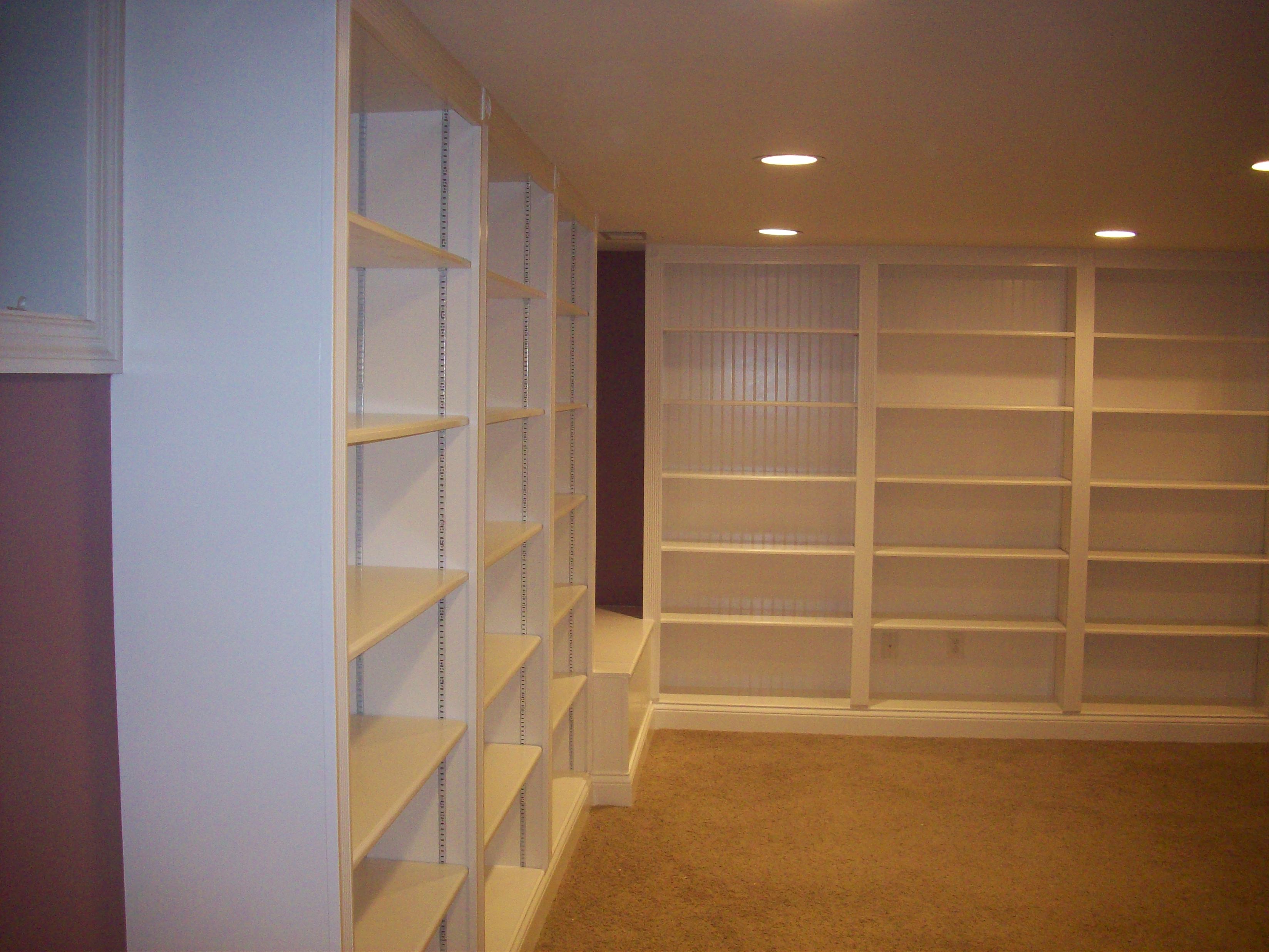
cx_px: 634
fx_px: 1356
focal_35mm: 37
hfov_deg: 50.1
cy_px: 476
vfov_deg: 38.7
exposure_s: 1/45
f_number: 2.8
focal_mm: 6.2
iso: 160
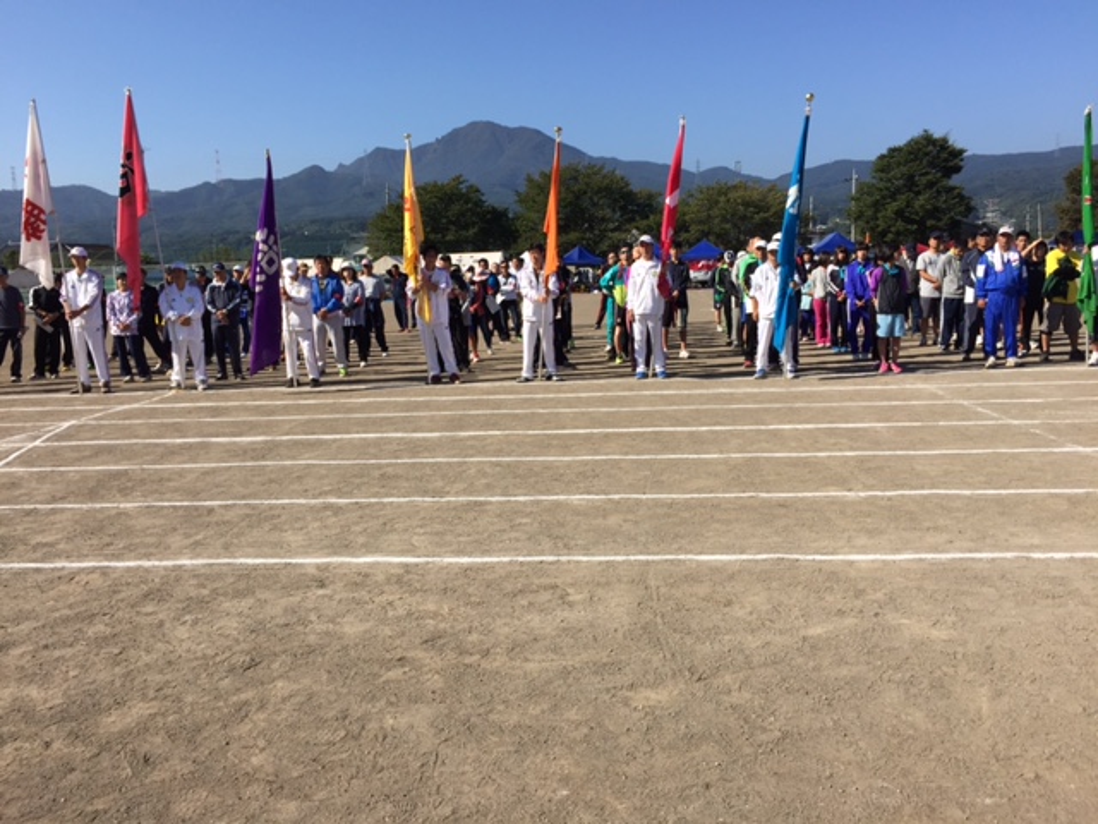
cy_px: 412
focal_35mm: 29
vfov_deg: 48.2
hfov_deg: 61.7
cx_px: 549
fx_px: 920
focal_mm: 4.15
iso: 32
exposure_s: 1/1980
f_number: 2.2
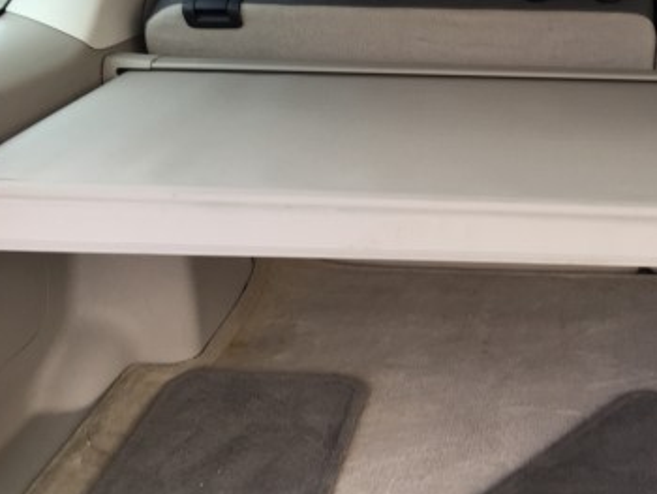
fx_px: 1007
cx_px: 548
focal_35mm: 53
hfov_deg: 34.7
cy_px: 88
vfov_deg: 26.9
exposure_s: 1/60
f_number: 2.2
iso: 40
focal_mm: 4.15
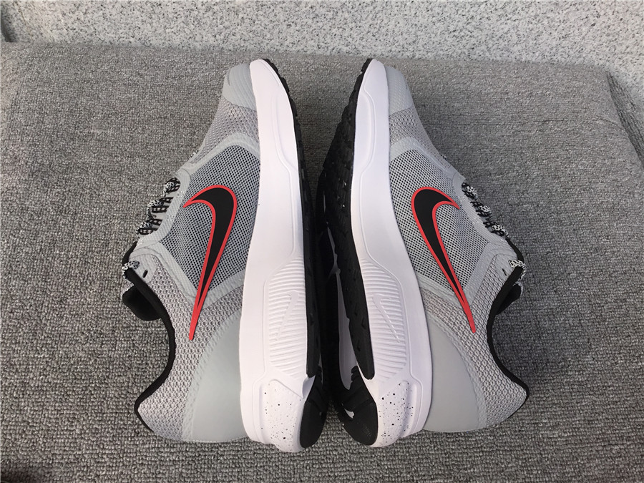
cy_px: 242
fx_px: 577
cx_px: 322
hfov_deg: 58.4
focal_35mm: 31
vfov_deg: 45.4
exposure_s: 1/240
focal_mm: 3.3
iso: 25
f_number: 2.4
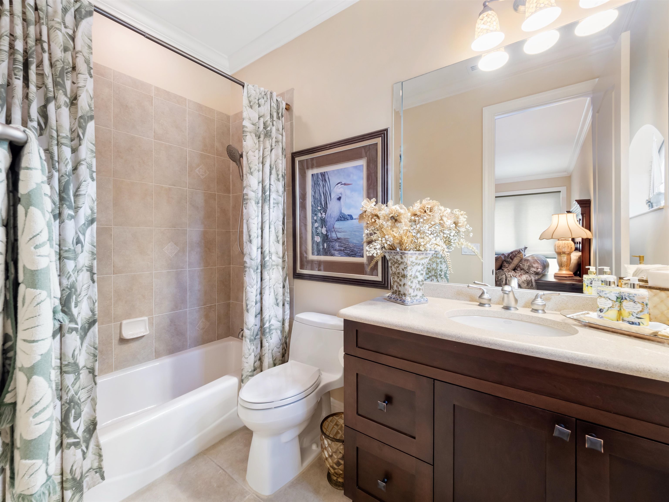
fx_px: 271
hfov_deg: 102.1
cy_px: 251
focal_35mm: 14
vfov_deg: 85.7
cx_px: 334
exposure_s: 1/2
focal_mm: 7
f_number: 7.1
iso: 200
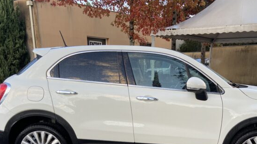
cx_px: 150
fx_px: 279
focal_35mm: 41
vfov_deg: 27.8
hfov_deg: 49.2
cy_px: 132
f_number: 1.8
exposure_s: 1/121
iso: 64
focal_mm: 4.25
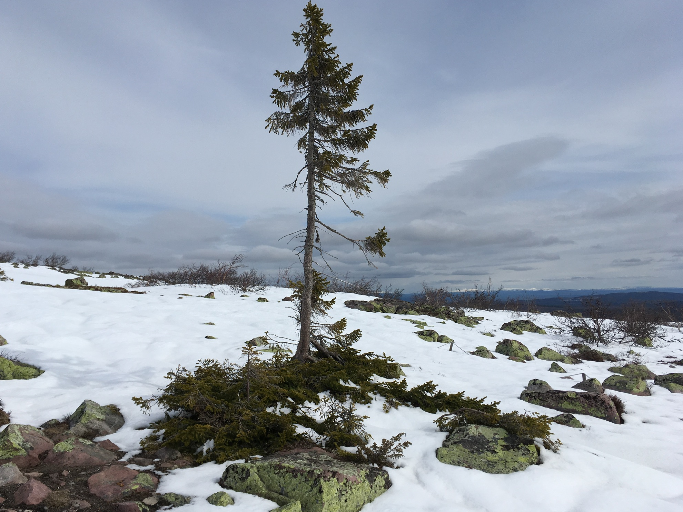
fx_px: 592
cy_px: 250
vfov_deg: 46.8
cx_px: 336
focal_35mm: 30
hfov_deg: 60.0
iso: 25
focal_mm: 4.15
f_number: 2.2
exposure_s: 1/4274
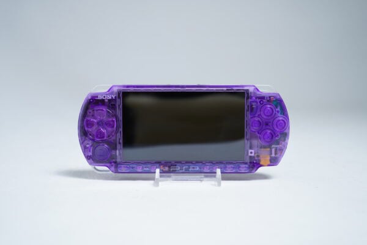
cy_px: 122
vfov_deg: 29.9
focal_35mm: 45
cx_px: 184
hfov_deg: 43.6
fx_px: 459
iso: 200
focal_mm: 45
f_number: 4.5
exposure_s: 1/20
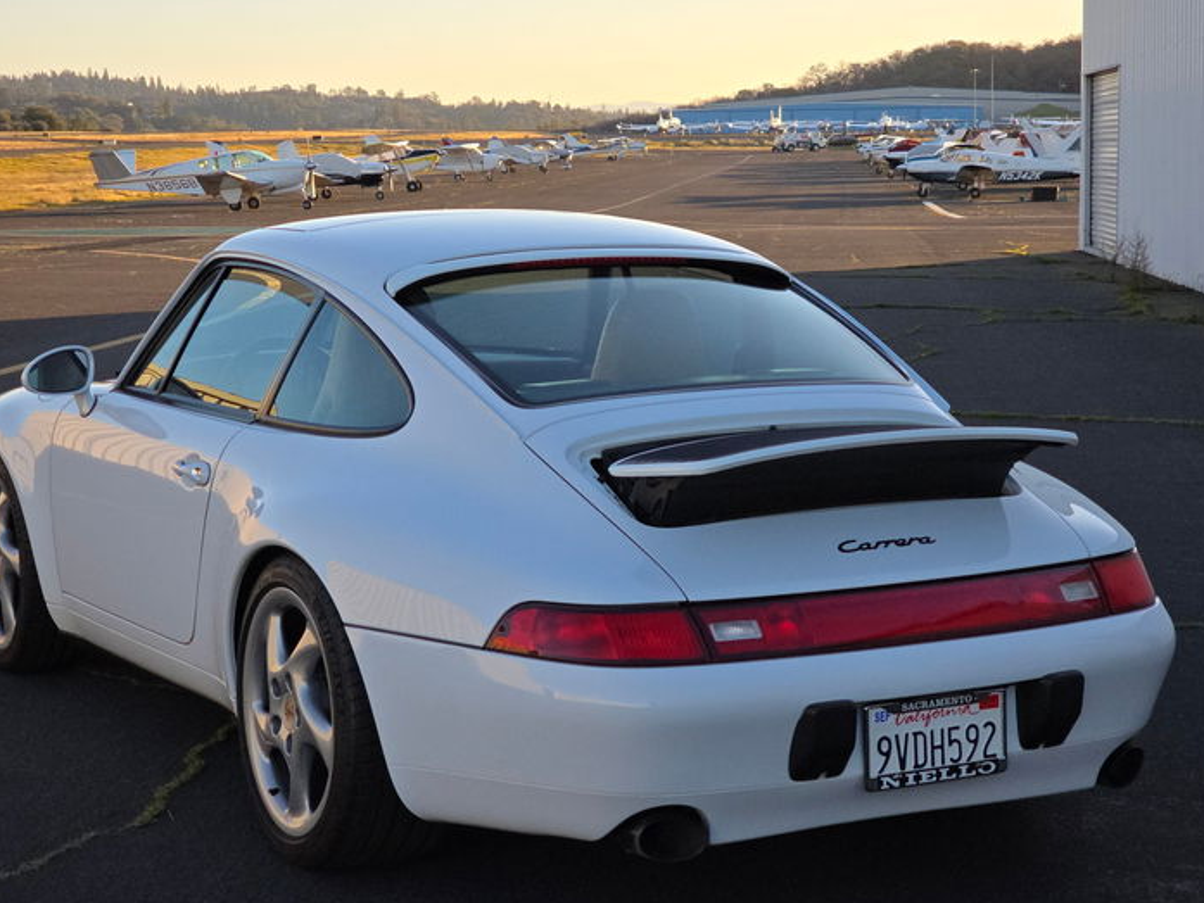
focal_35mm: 76
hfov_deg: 25.6
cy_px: 451
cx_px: 563
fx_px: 2644
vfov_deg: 19.4
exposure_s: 1/927
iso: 50
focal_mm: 7.9
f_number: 2.4
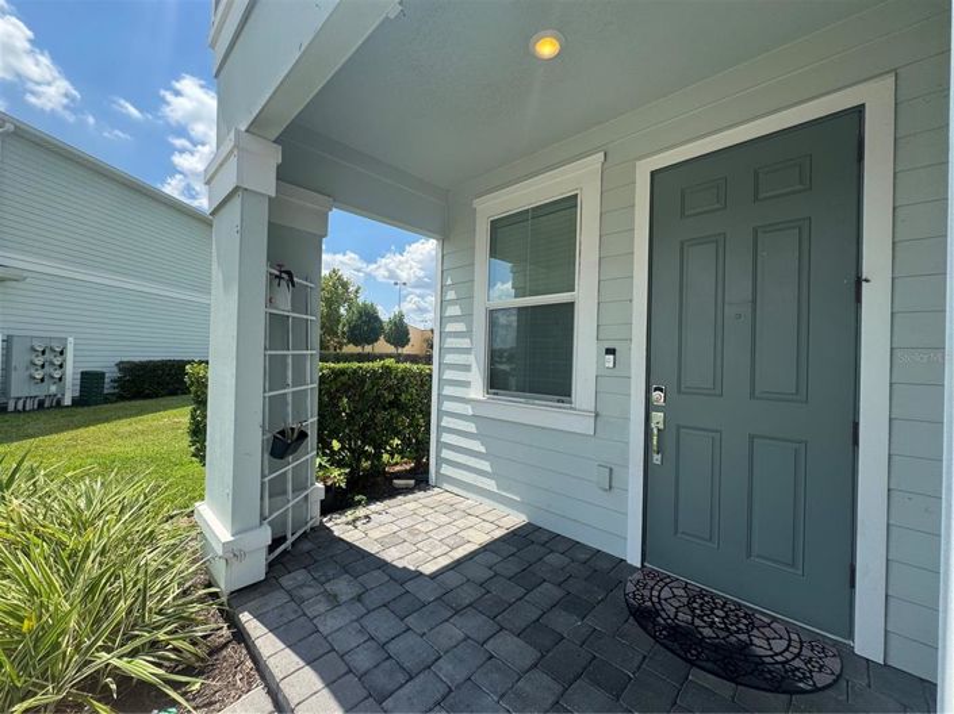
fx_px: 386
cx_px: 477
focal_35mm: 14
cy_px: 357
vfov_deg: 85.6
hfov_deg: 102.1
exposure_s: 1/1143
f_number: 2.2
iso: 40
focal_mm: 2.22
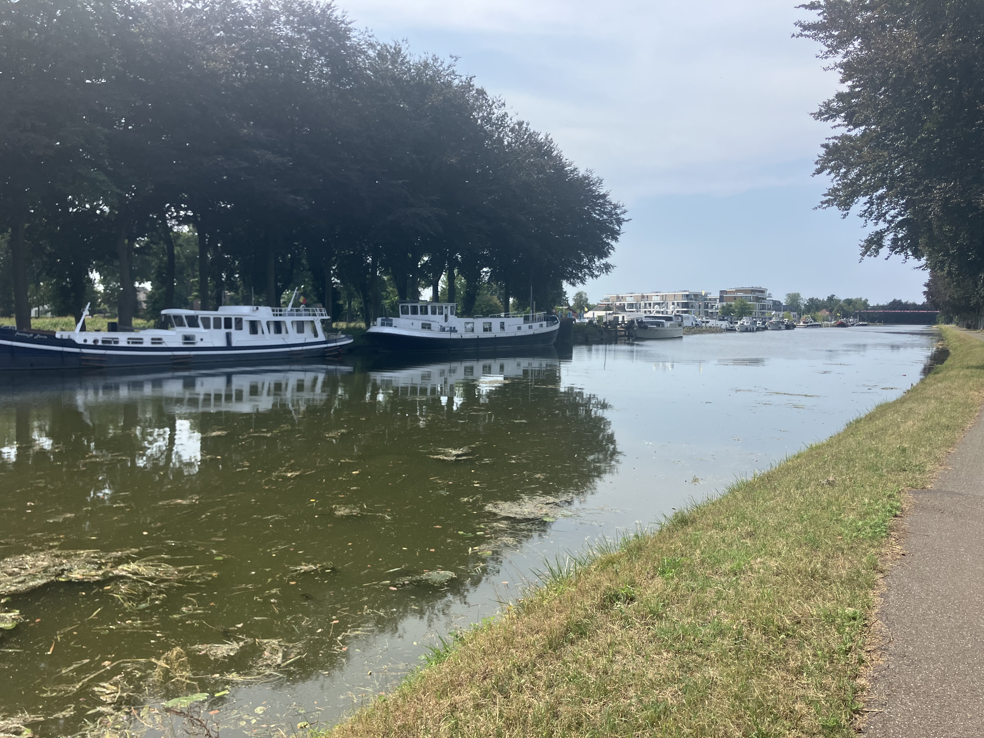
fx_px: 796
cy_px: 369
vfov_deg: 49.7
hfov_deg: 63.4
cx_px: 492
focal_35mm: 28
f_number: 1.8
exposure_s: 1/1736
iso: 32
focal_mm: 3.99
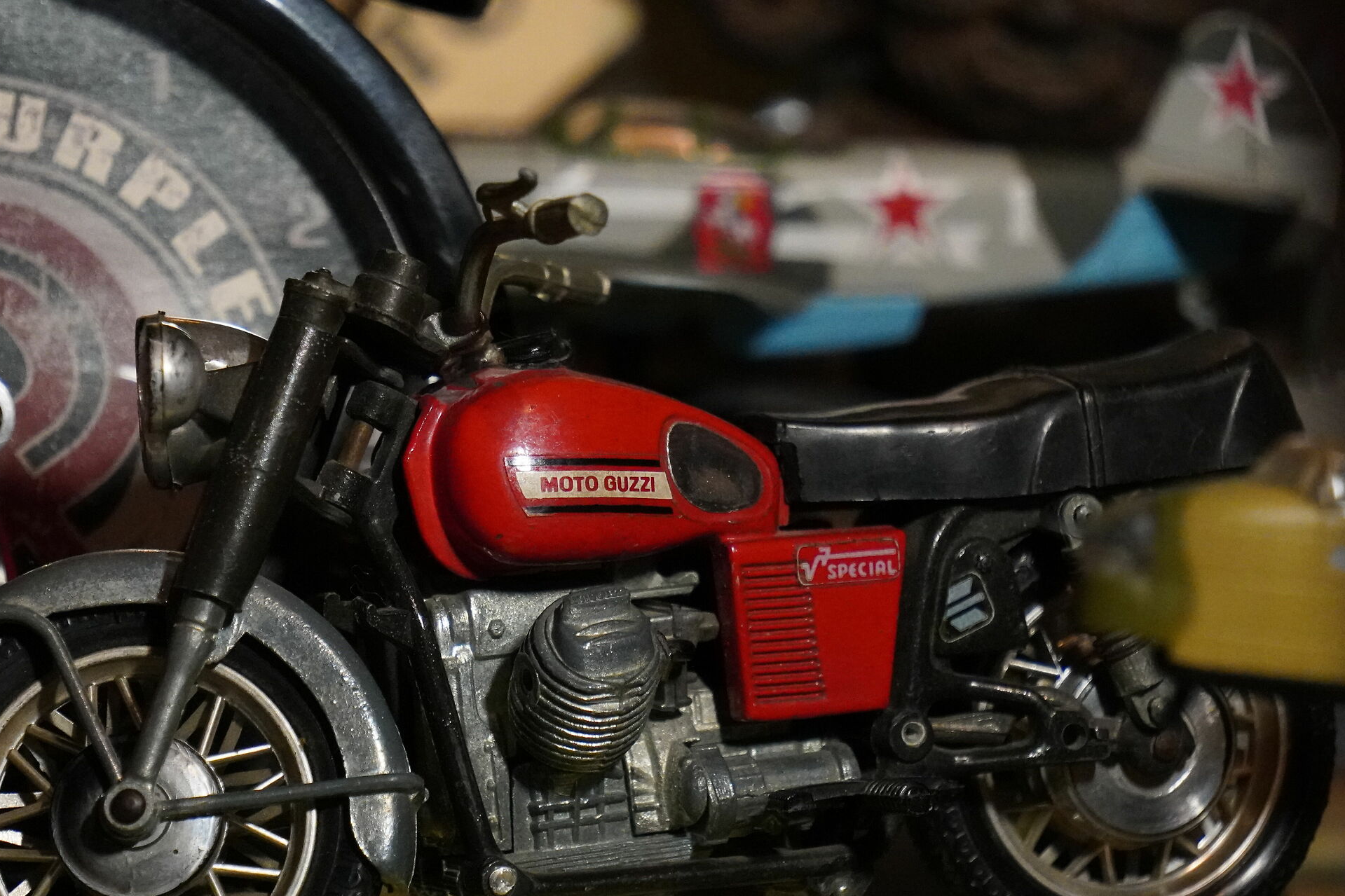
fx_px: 14718
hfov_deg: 5.2
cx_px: 640
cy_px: 560
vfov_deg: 3.5
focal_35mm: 394
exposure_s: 1/100
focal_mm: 210
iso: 6400
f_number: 7.1
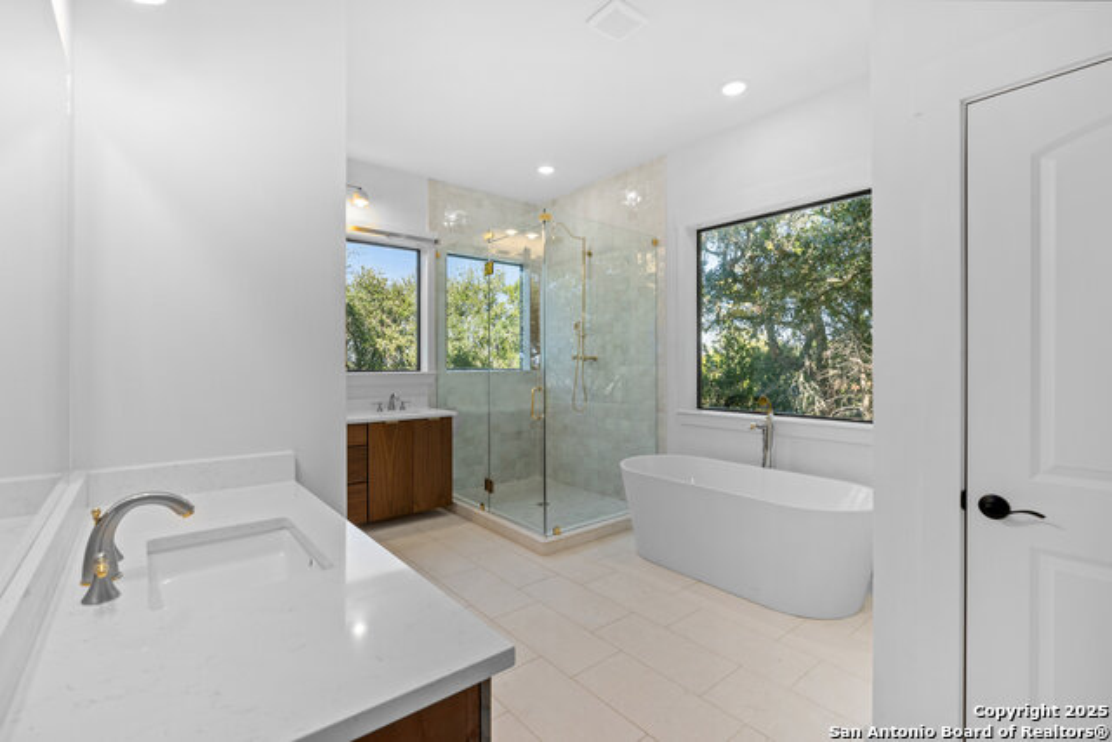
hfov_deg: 96.7
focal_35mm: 16
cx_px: 556
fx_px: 494
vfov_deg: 73.8
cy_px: 371
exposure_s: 1/50
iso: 320
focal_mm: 16
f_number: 7.1
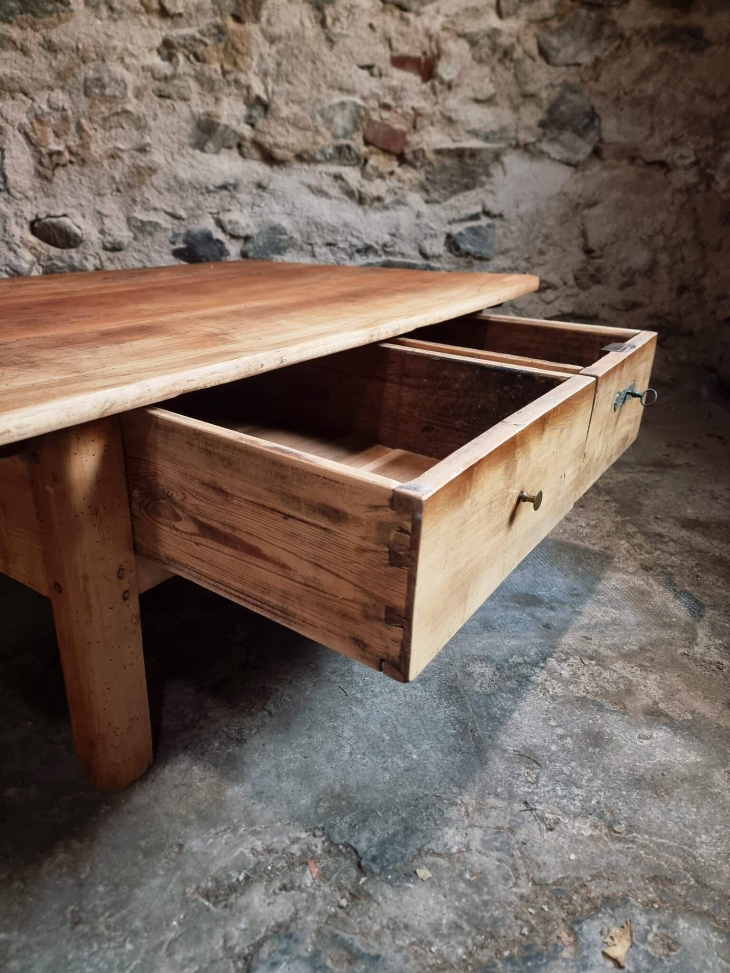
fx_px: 675
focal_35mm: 24
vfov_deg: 71.6
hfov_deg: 56.8
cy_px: 486
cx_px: 365
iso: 640
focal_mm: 6.7
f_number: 1.8
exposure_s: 1/24
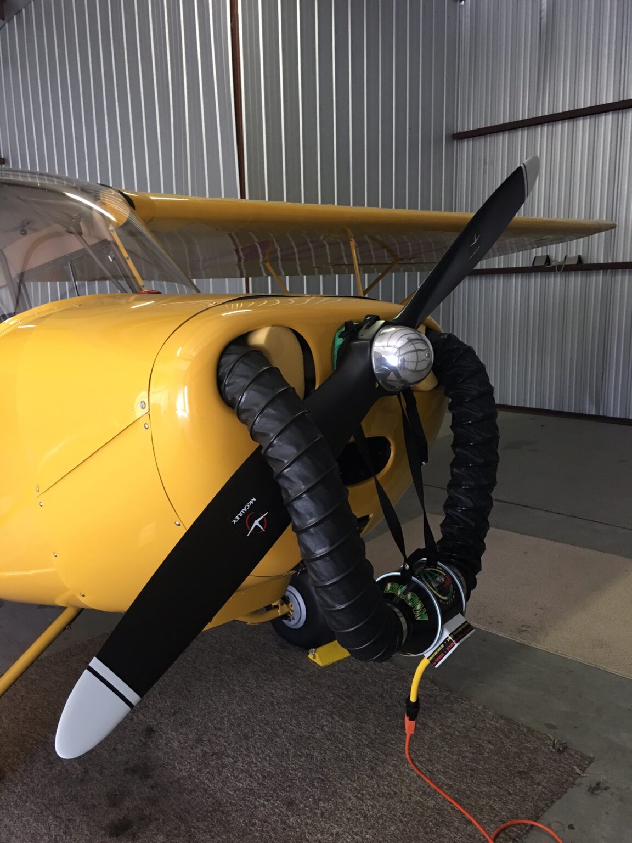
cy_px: 422
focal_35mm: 29
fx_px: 706
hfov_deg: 48.2
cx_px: 316
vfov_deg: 61.7
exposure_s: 1/15
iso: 64
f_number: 2.2
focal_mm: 4.15
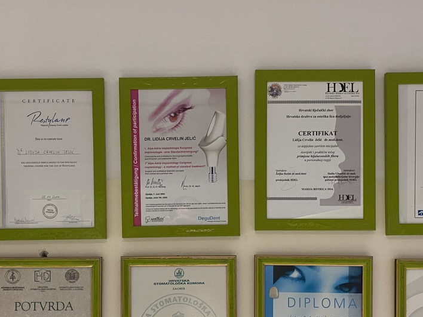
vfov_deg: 30.4
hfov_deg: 40.4
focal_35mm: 47
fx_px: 574
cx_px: 186
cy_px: 233
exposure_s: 1/50
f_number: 1.8
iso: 125
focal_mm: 4.25
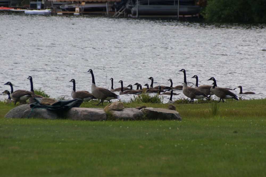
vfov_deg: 4.6
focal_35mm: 300
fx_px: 2216
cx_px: 133
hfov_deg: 6.9
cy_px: 88
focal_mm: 200
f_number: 6.3
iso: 250
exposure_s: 1/320
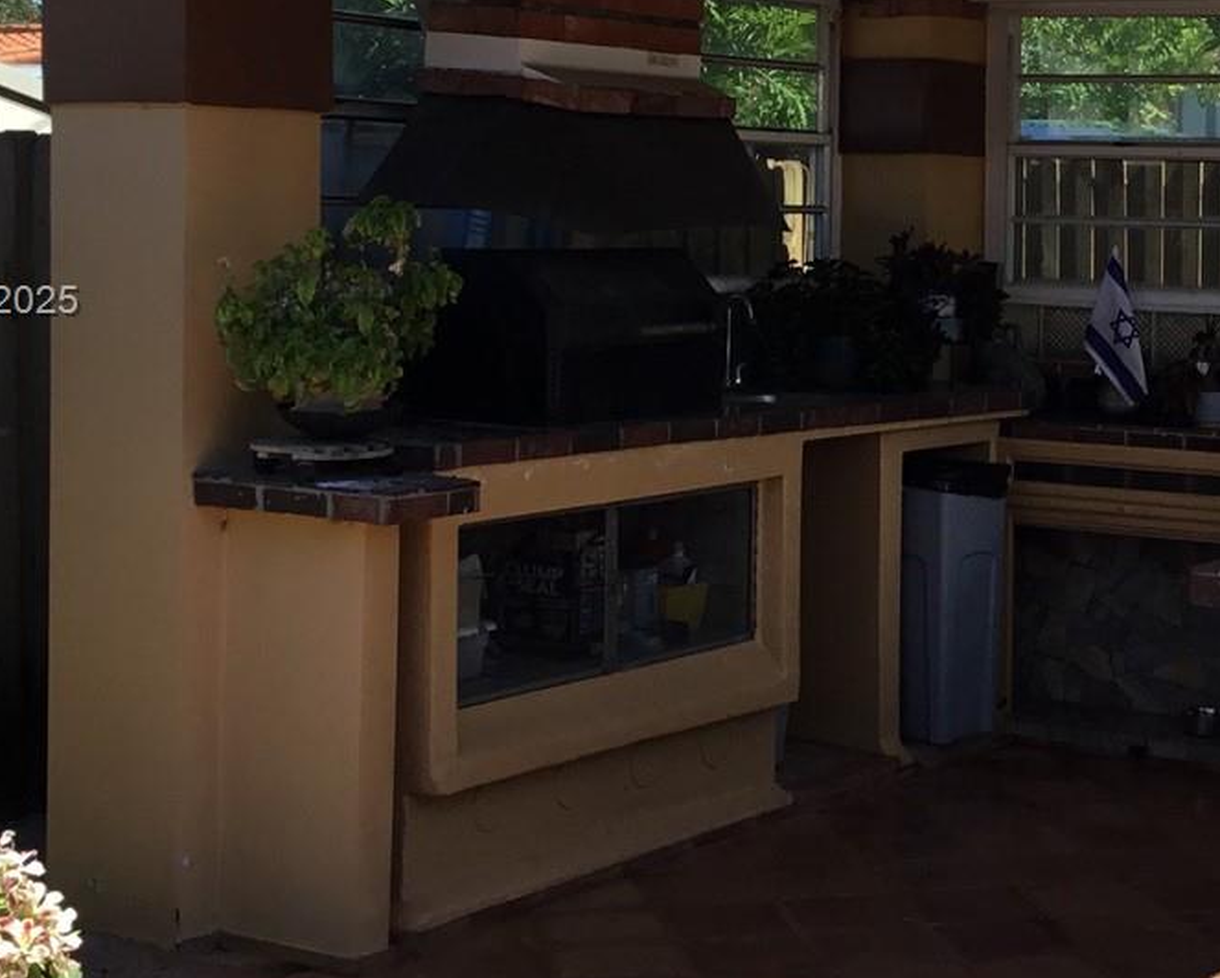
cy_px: 304
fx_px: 2637
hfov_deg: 25.6
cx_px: 962
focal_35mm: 73
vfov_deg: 20.9
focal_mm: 3.3
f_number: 2.4
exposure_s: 1/702
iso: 25
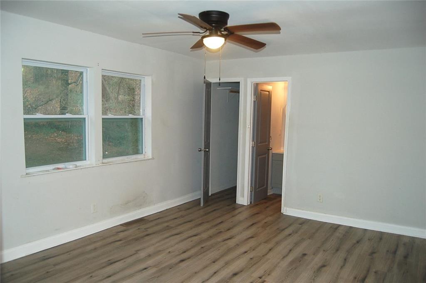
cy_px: 142
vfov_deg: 47.8
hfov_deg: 67.4
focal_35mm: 27
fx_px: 319
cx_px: 213
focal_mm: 18
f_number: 3.5
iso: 400
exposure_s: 1/60
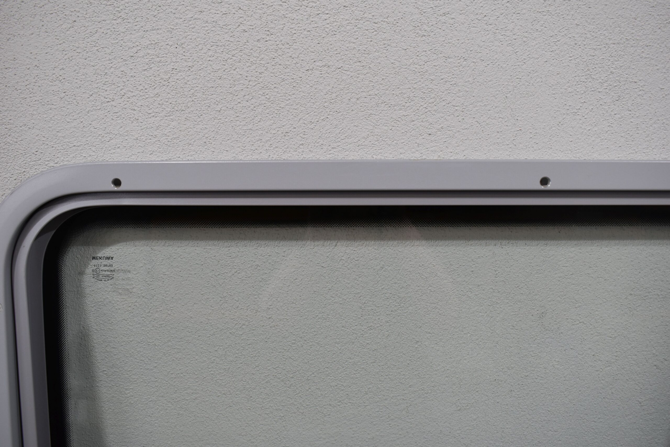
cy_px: 224
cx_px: 335
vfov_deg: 40.0
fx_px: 614
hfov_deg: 57.2
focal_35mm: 33
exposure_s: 1/125
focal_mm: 22
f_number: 5.6
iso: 320
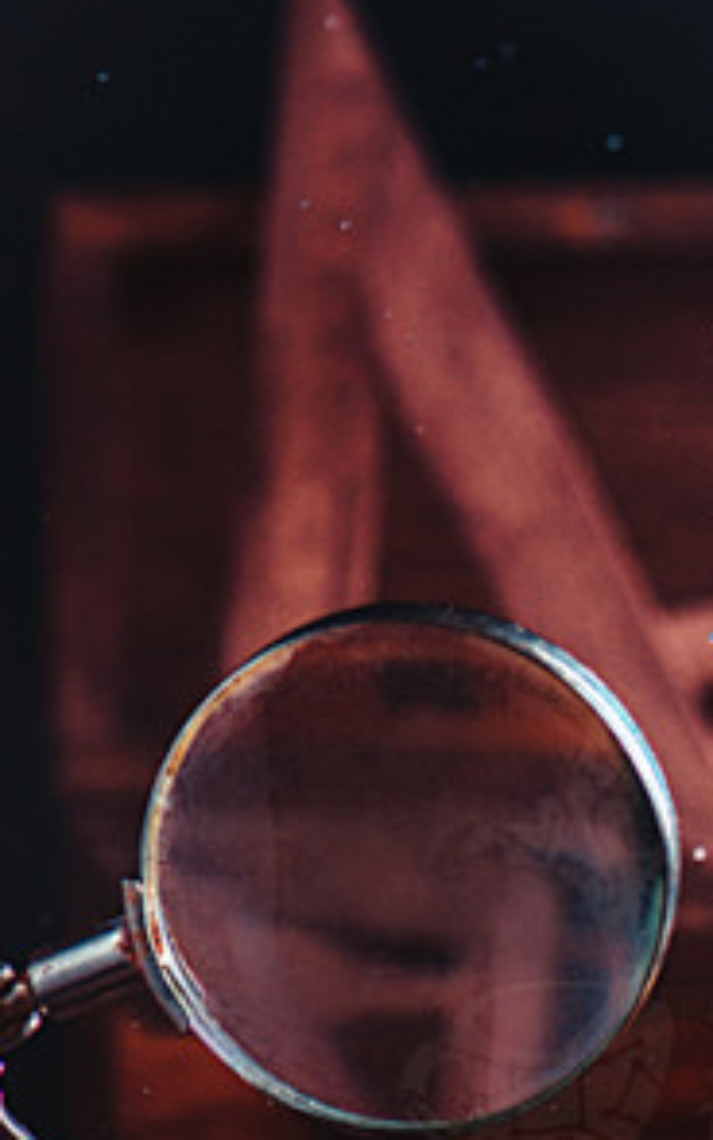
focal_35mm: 359
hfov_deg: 3.6
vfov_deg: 5.8
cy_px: 896
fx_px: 11151
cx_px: 1015
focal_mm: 105
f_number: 5.6
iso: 160
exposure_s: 1/100
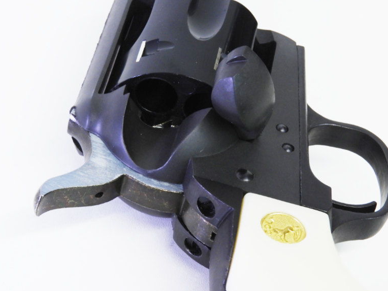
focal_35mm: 110
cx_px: 188
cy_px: 146
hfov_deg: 17.9
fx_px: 1233
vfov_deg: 13.5
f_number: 6
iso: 200
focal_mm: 18.8
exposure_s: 1/30
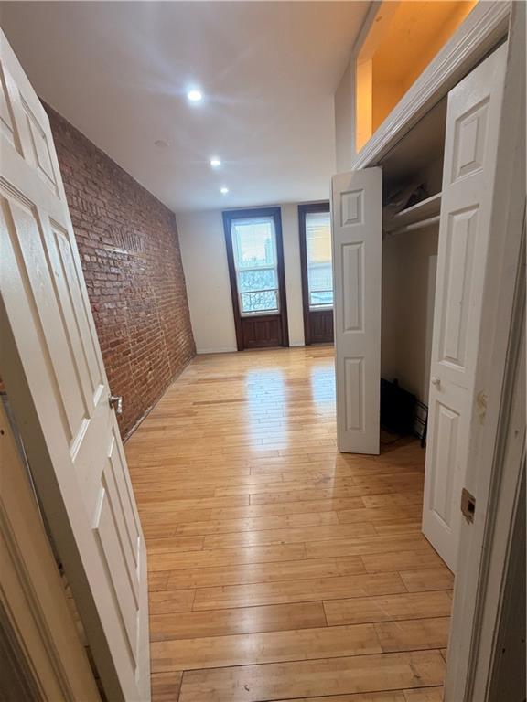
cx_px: 264
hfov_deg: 85.7
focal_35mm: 14
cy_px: 351
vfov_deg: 102.1
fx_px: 284
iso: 200
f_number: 2.2
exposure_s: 1/60
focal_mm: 2.22
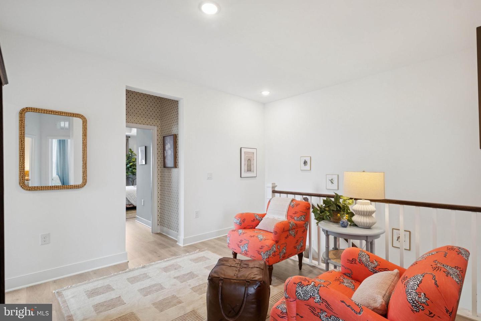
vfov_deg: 73.7
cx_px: 240
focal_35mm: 16
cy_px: 160
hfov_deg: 96.7
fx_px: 214
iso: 400
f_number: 8
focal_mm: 10.5
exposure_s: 1/15
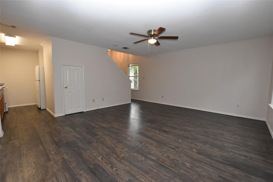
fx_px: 114
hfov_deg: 100.4
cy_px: 91
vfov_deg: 77.3
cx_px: 136
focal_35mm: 15
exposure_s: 1/200
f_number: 5.6
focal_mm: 10
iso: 2800
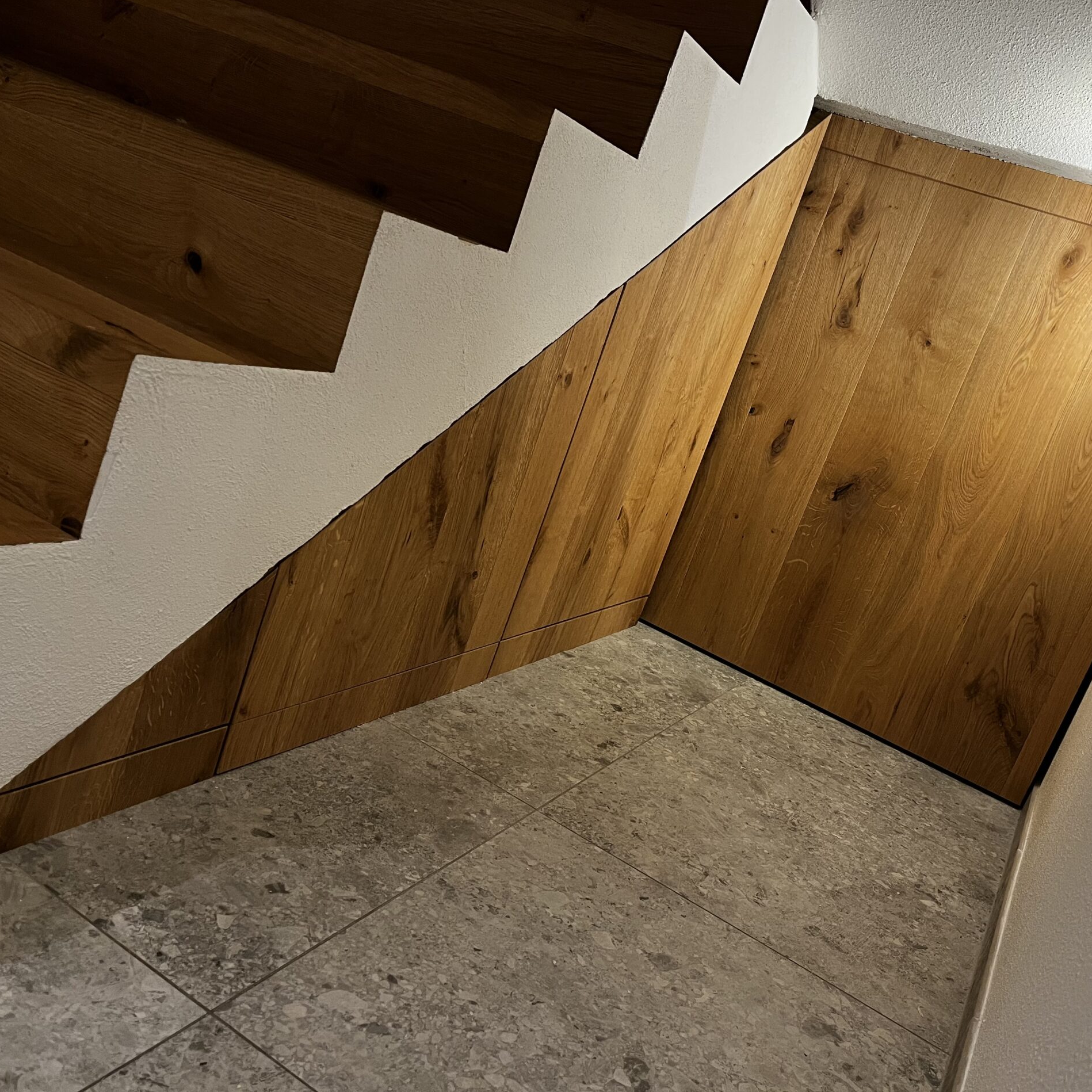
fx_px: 1106
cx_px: 622
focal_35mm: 31
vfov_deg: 52.5
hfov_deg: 52.4
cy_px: 541
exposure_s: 1/50
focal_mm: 5.1
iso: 200
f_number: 1.6
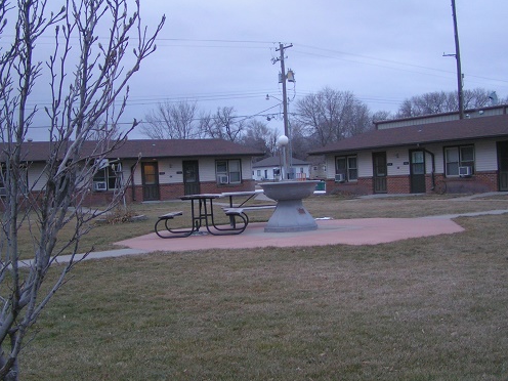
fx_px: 675
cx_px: 226
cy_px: 175
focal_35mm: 46
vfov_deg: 31.5
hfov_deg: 41.2
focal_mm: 5.8
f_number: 2.8
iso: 100
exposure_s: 1/40
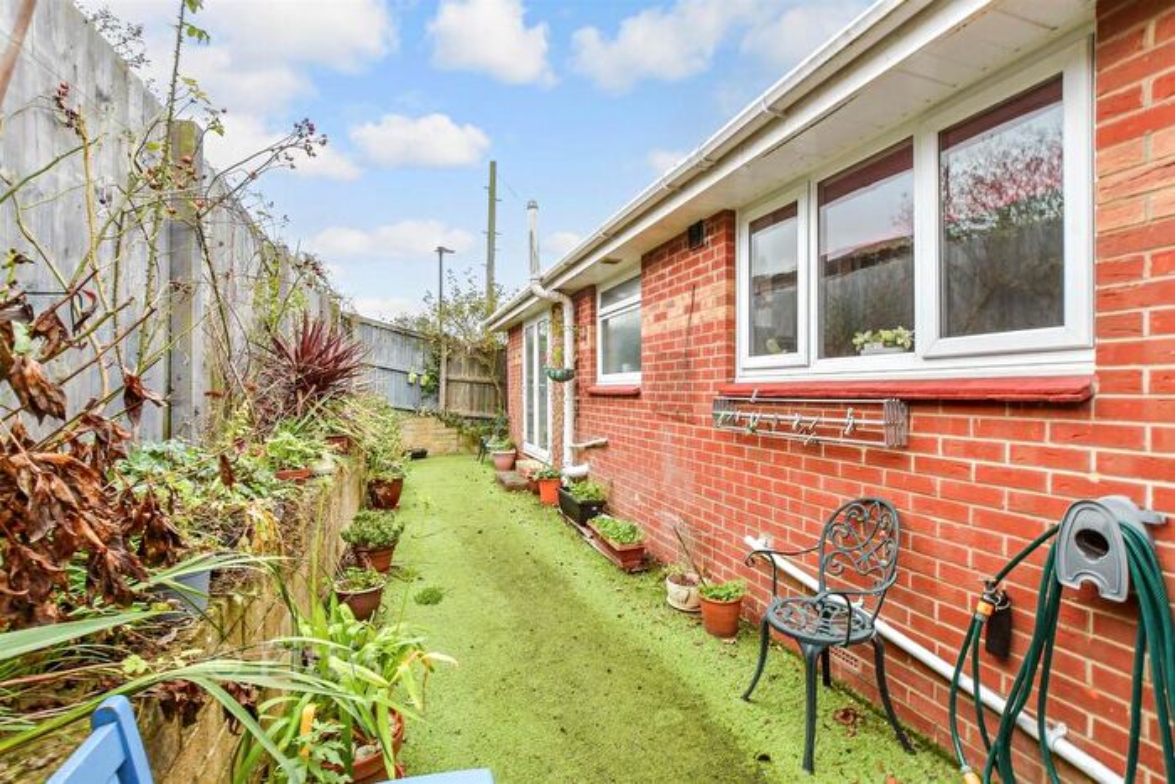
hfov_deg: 100.4
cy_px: 392
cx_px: 588
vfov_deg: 77.4
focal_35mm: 15
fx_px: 490
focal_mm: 10
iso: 160
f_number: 8
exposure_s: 1/15
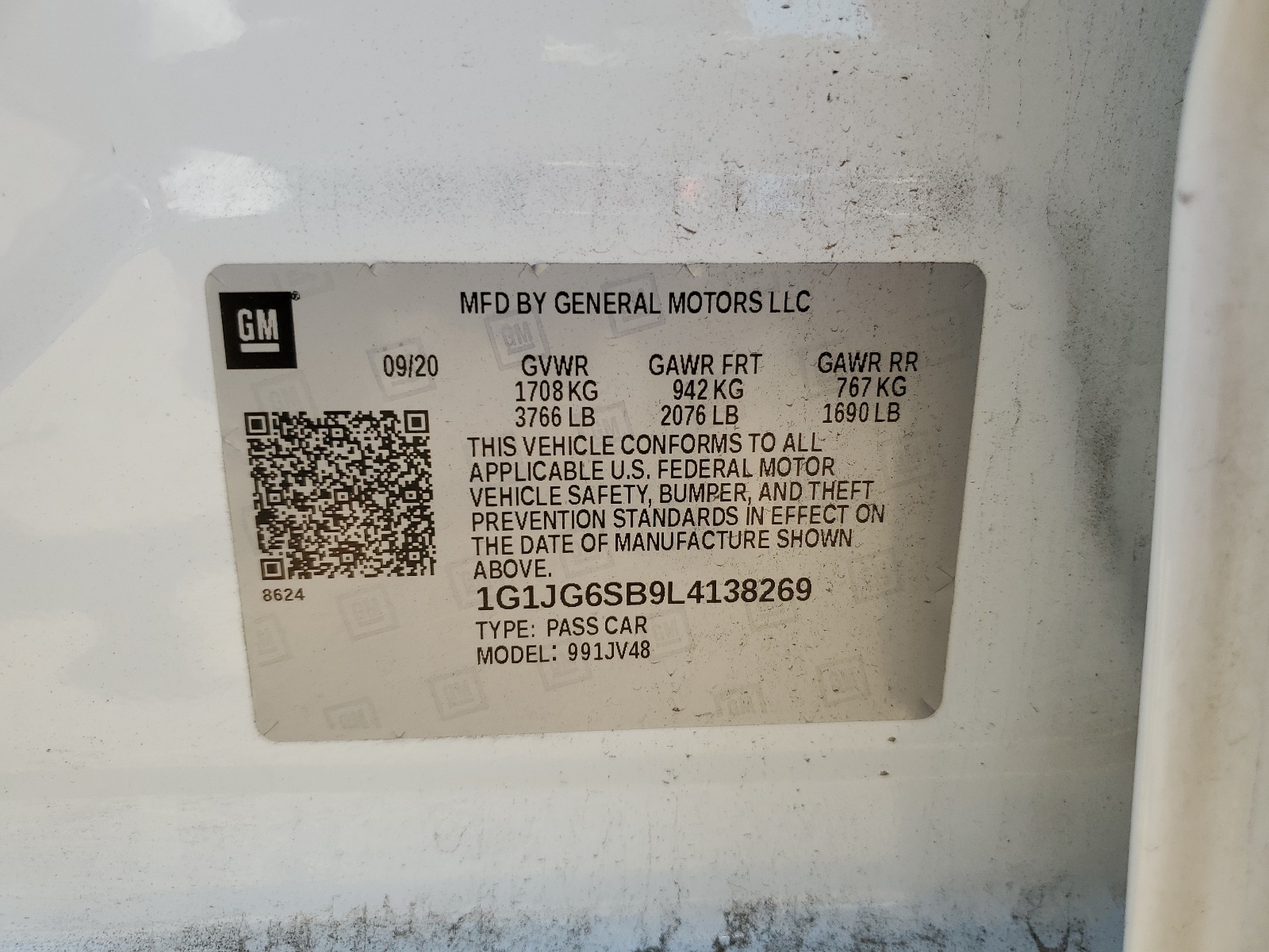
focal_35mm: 26
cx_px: 634
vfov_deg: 53.1
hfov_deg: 67.3
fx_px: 953
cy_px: 476
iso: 50
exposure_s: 1/556
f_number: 1.5
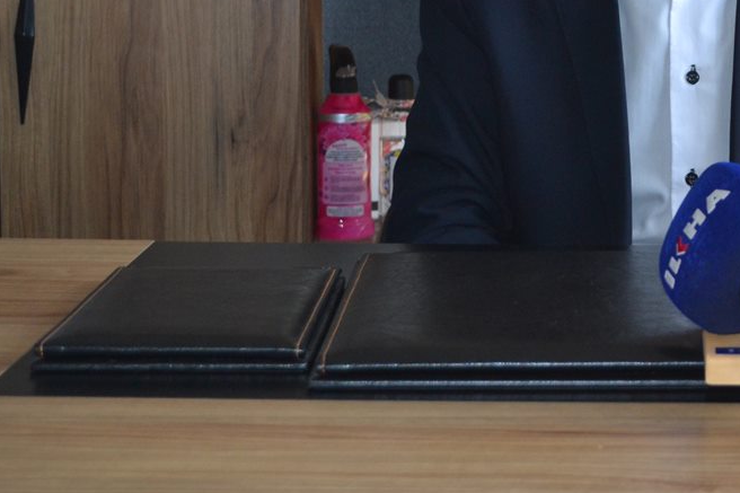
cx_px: 658
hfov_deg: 20.0
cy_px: 35
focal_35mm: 100
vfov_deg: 13.5
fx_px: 2055
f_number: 4.8
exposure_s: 1/60
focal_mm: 32
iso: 720
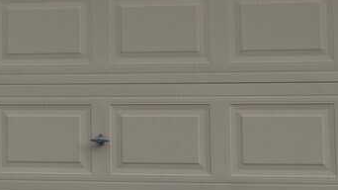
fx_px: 923
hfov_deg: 20.7
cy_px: -68
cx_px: 128
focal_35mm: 103
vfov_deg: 11.4
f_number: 5.6
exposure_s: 1/125
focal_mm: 14
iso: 100
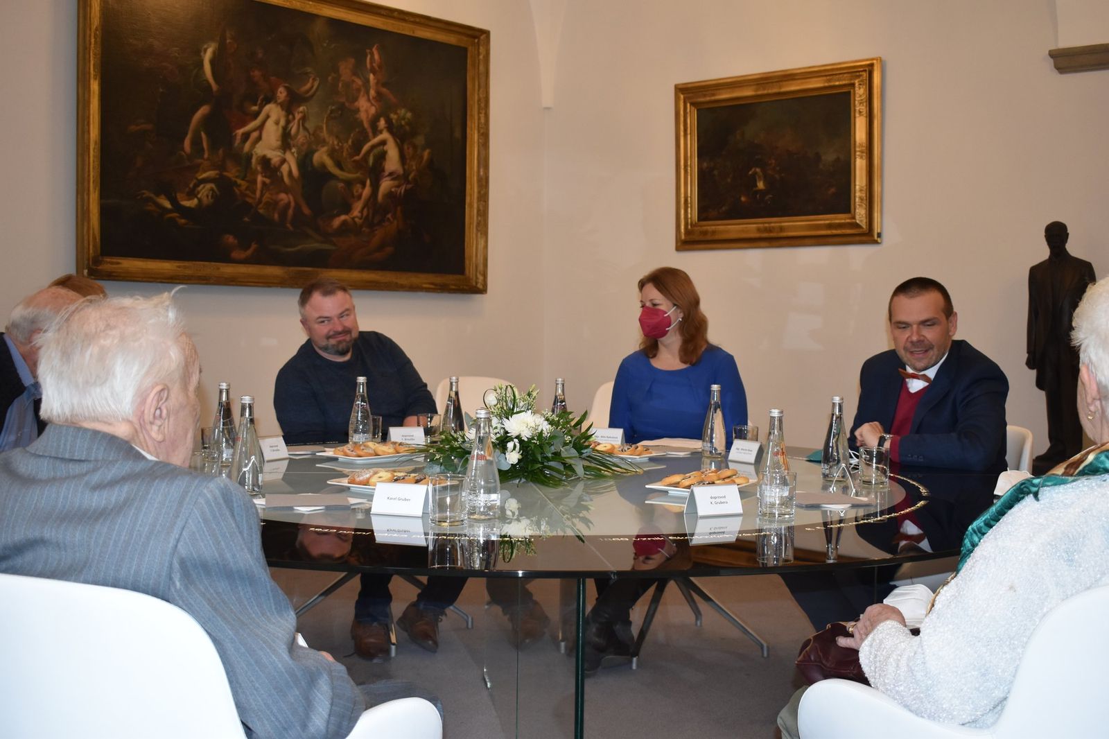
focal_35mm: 42
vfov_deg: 31.9
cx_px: 554
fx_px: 1293
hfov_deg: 46.4
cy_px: 370
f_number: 4.2
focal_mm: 28
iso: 900
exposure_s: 1/60
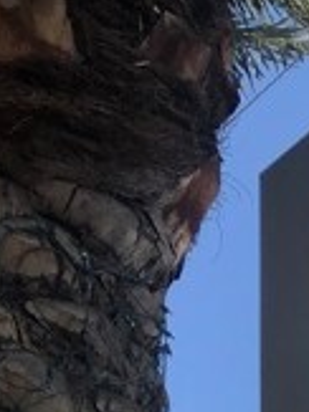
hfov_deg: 10.7
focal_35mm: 132
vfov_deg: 12.9
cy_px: 839
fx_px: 1573
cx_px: 499
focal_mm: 3.99
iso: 20
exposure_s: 1/1845
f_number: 1.8
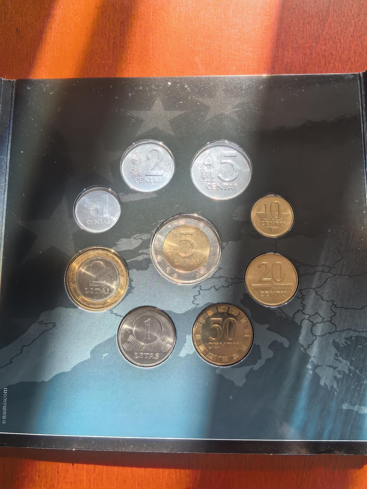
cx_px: 184
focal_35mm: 24
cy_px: 244
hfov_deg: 56.8
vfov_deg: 71.6
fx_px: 339
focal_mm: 1.68
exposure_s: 1/189
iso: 50
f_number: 2.2
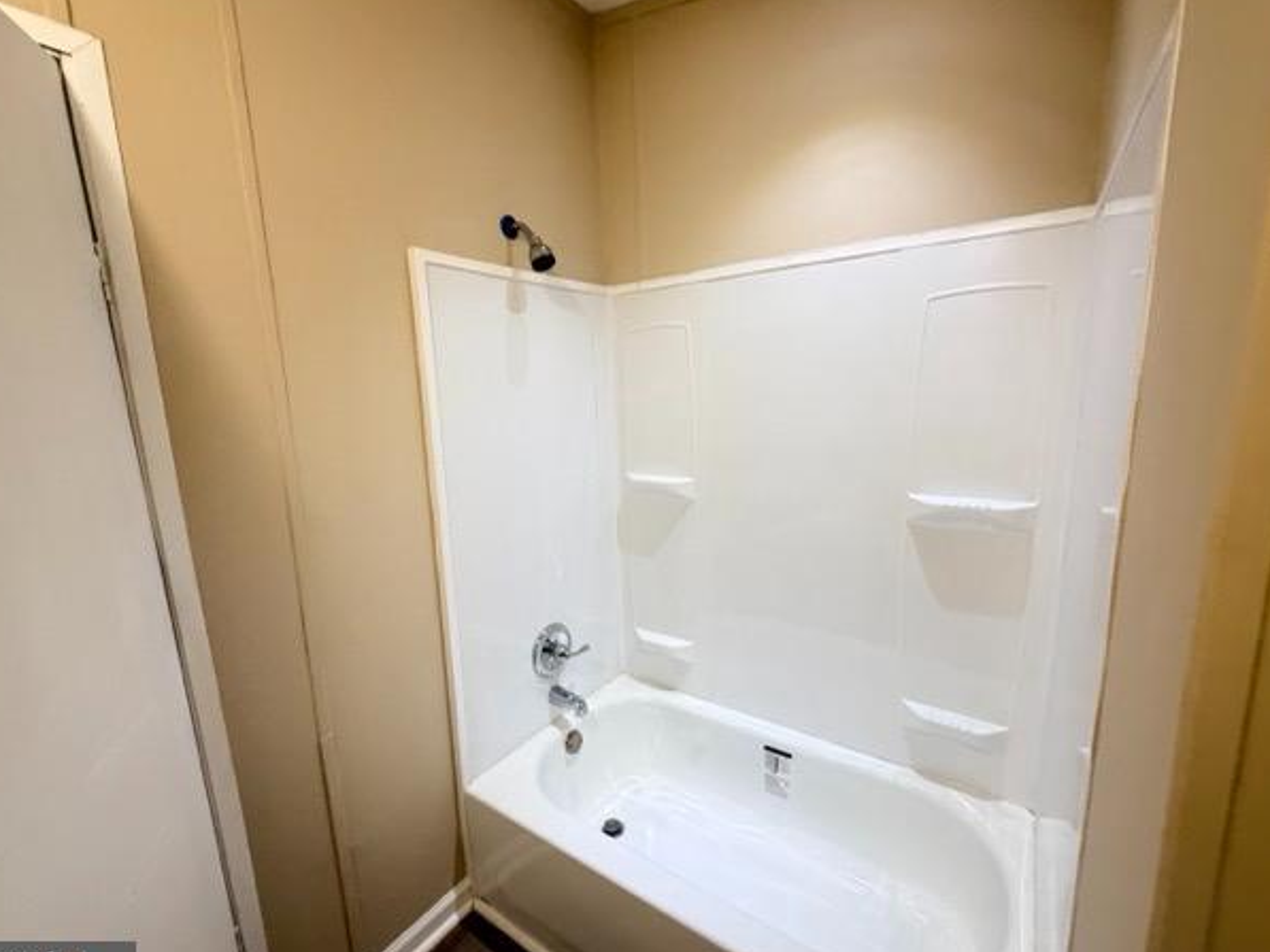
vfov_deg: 81.8
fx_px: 550
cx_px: 651
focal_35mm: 15
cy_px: 487
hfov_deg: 98.1
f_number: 2.2
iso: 320
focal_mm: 2.22
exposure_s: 1/60
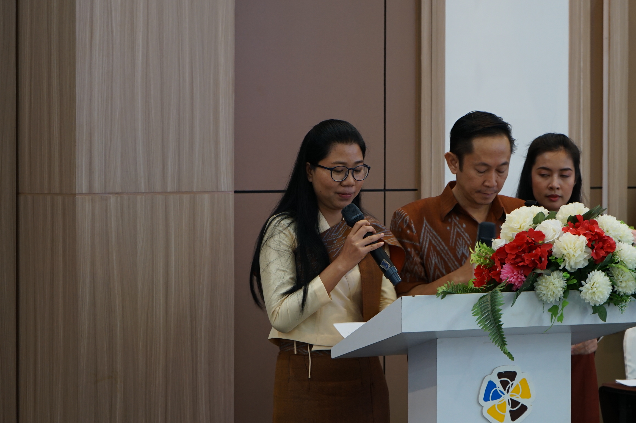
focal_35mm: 91
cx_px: 399
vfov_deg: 15.0
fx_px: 1606
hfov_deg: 22.3
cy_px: 220
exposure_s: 1/20
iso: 800
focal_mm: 70
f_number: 5.6
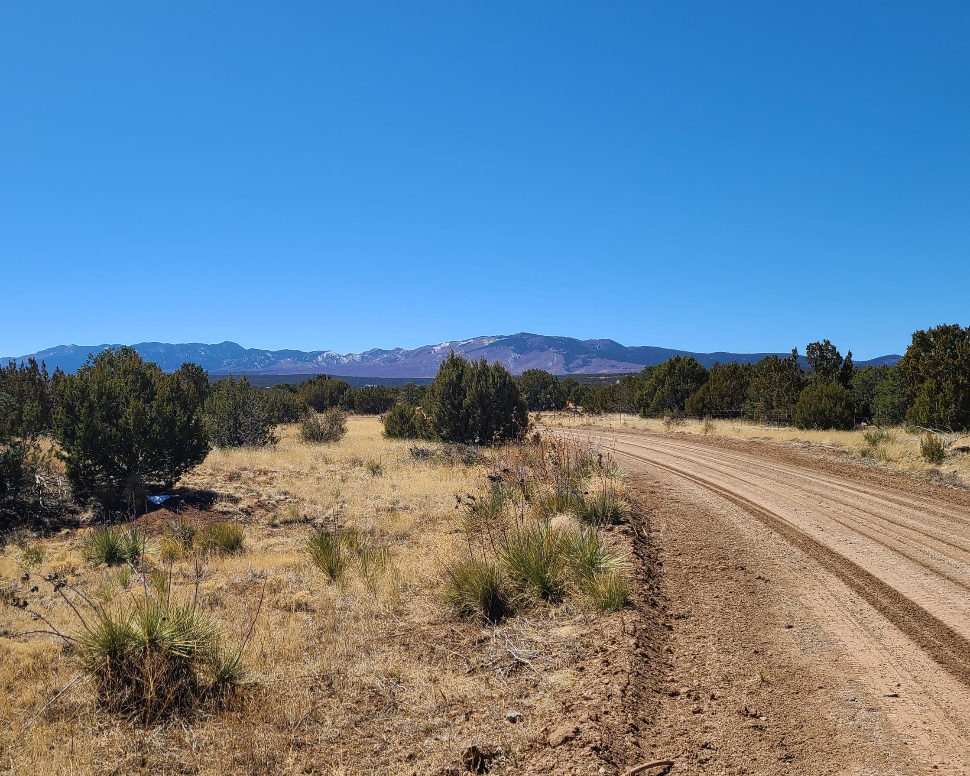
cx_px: 394
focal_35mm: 34
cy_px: 336
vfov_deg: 43.3
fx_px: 976
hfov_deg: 52.5
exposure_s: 1/2882
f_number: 1.8
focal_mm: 5.4
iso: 40
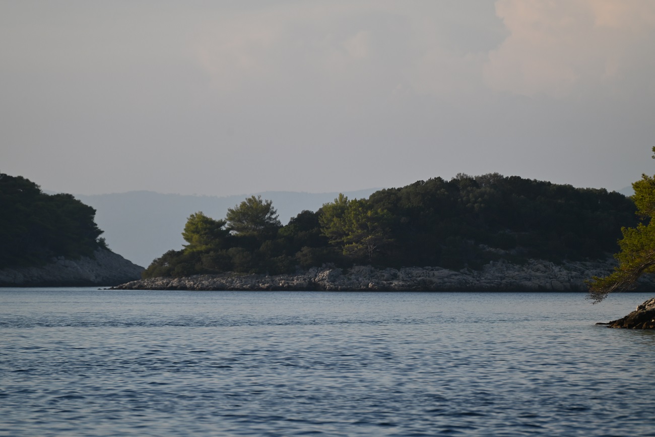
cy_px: 218
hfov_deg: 6.9
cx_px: 328
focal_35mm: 300
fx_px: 5459
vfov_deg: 4.6
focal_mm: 300
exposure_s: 1/1000
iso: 220
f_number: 5.6
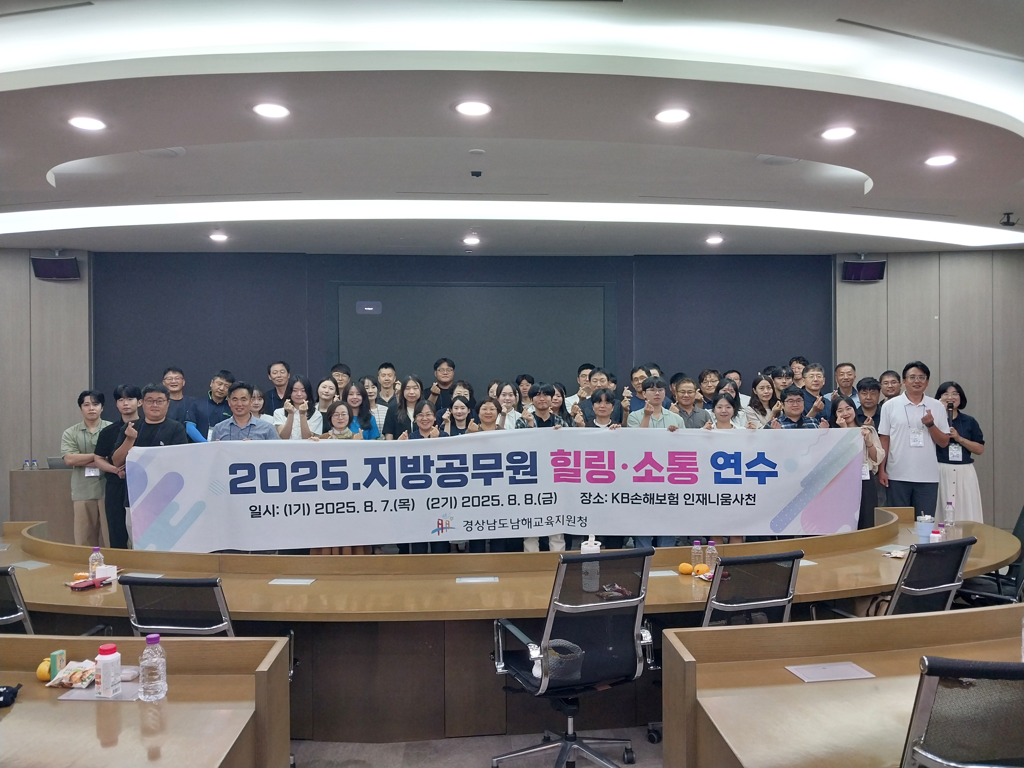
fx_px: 769
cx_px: 512
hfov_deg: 67.3
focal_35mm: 26
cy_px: 384
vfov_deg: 53.1
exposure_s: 1/50
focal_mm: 4
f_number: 1.8
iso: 125
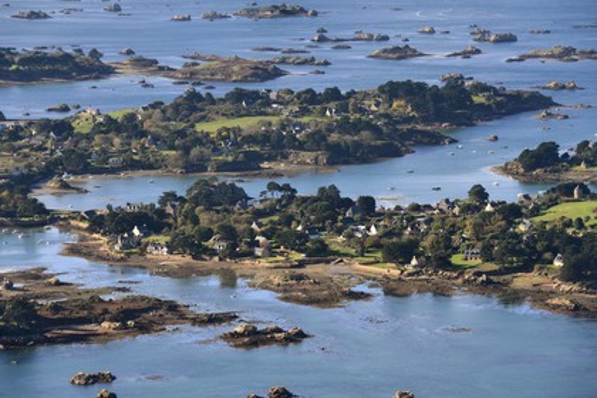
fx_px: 3316
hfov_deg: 10.3
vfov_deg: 6.9
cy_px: 199
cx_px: 298
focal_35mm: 200
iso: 800
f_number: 11
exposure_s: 1/1000
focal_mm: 200
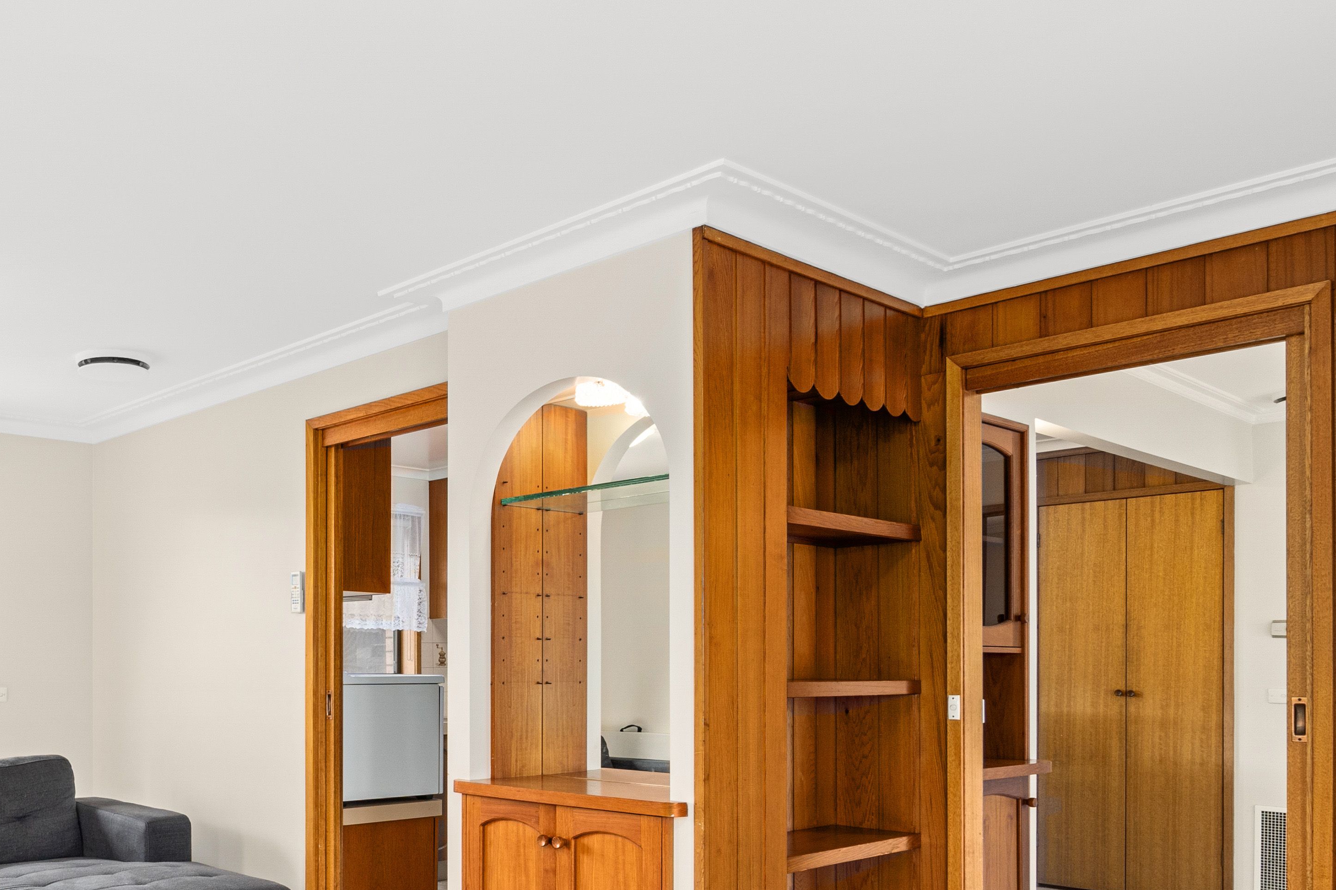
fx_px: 1150
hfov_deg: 56.7
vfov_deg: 40.7
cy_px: 702
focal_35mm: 31
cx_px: 307
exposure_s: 1/2
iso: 200
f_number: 8
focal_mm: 10
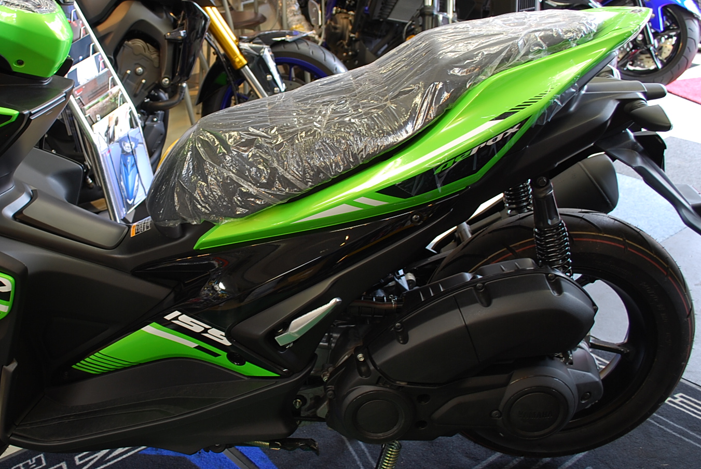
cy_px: 195
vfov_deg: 31.2
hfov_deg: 44.7
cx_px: 228
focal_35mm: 43
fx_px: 838
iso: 100
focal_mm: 20
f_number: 5
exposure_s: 1/6
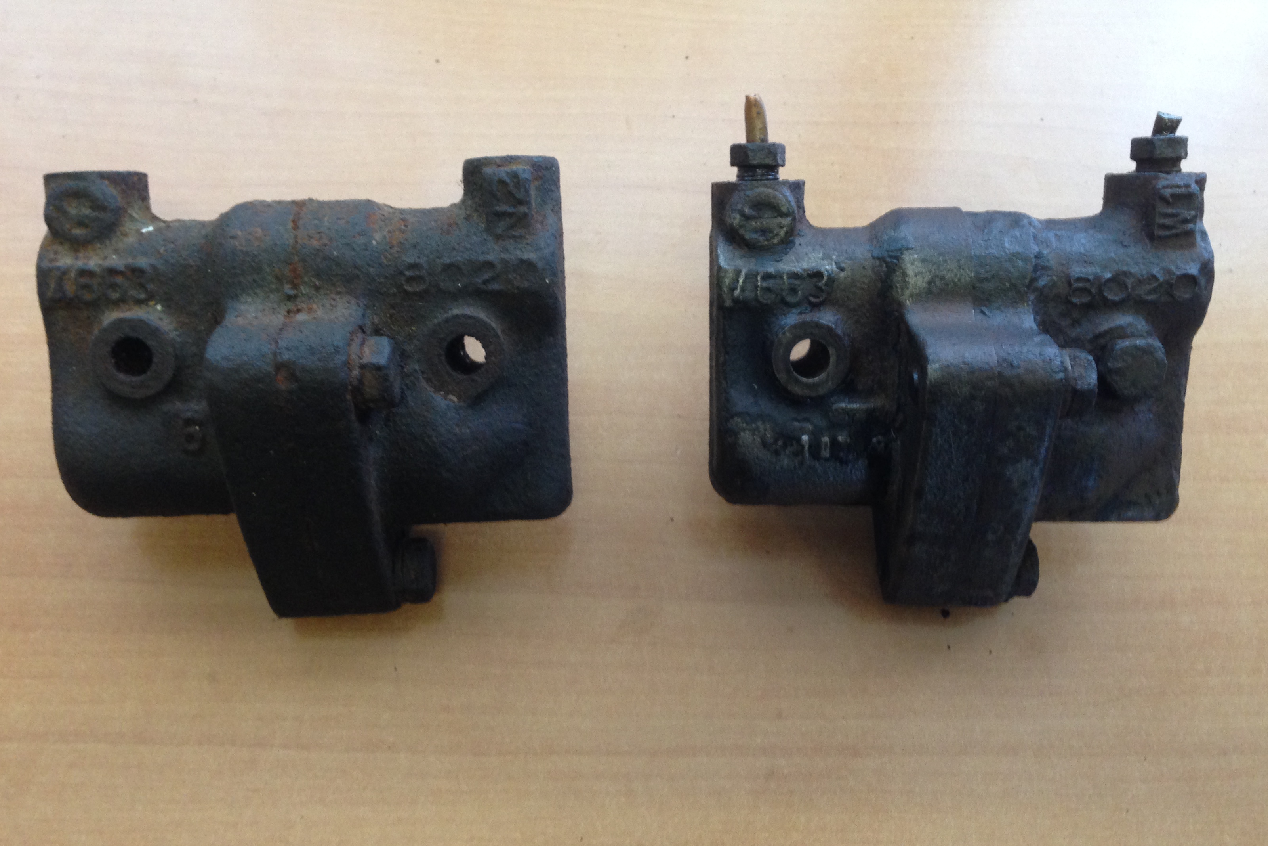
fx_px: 1233
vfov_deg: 37.8
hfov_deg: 54.4
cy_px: 435
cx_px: 640
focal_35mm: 35
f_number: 2.4
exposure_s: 1/20
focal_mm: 4.12
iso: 160
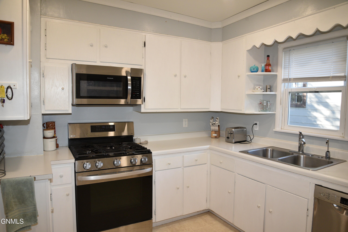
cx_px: 174
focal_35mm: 24
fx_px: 232
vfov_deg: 53.1
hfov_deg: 73.7
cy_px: 116
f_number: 7.1
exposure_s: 1/80
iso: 1000
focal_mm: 24
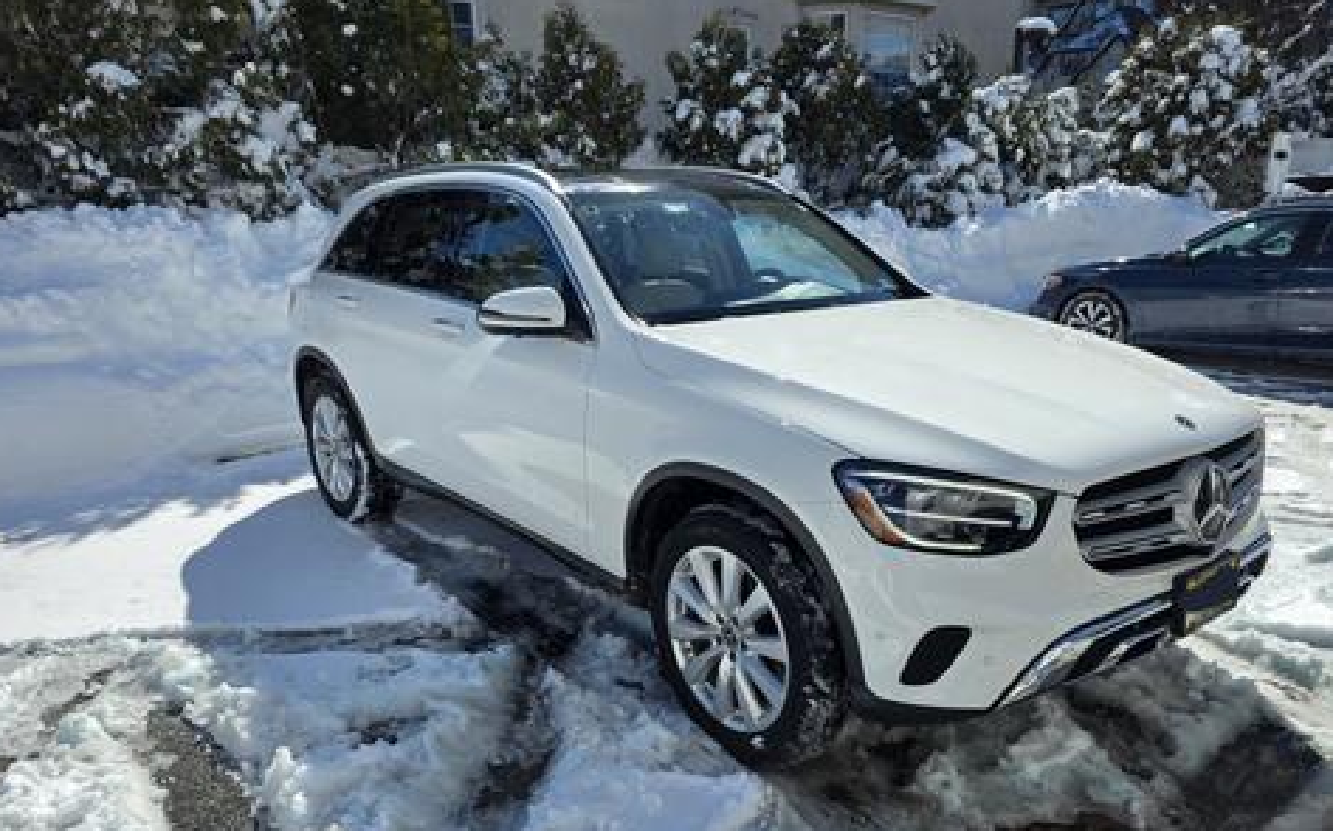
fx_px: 944
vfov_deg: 47.1
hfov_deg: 70.4
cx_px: 679
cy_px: 516
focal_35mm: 26
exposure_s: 1/10000
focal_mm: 6.3
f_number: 1.7
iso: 80
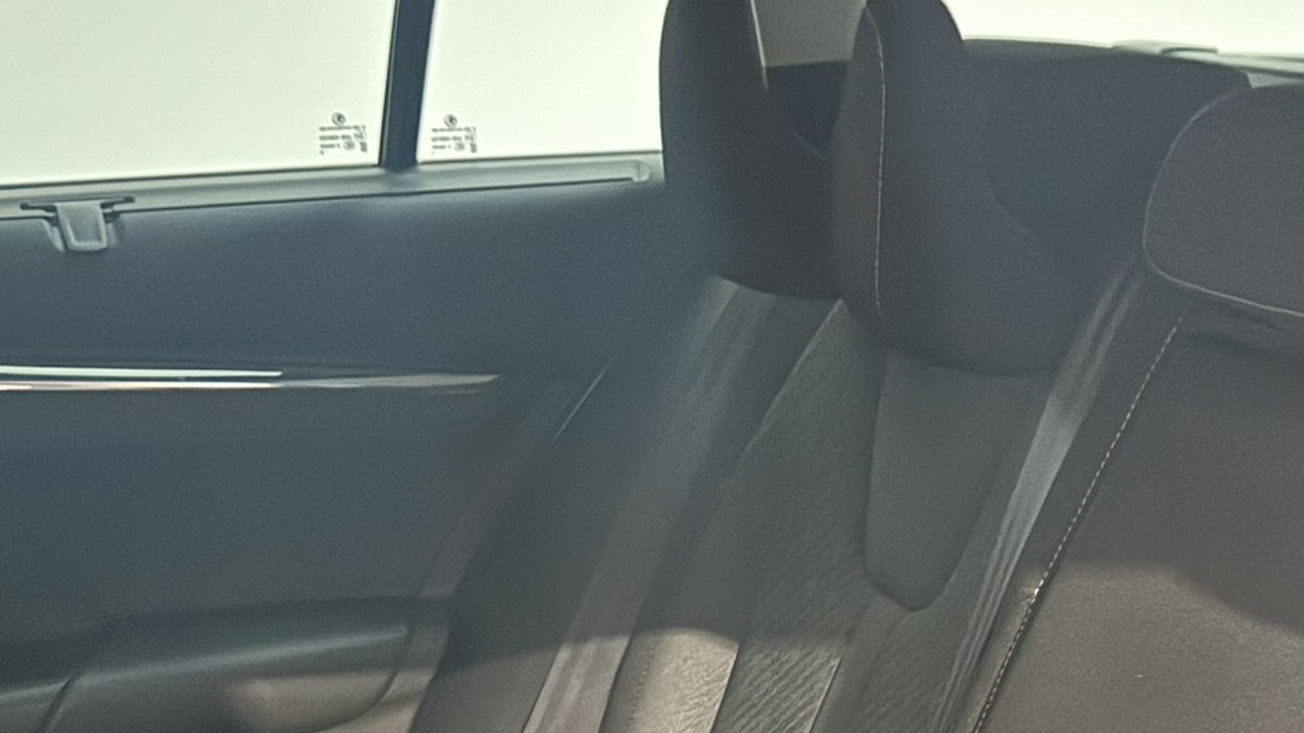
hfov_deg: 36.1
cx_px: 900
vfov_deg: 19.4
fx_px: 1971
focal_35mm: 57
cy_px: 954
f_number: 1.78
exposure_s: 1/20
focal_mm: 6.76
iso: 1600
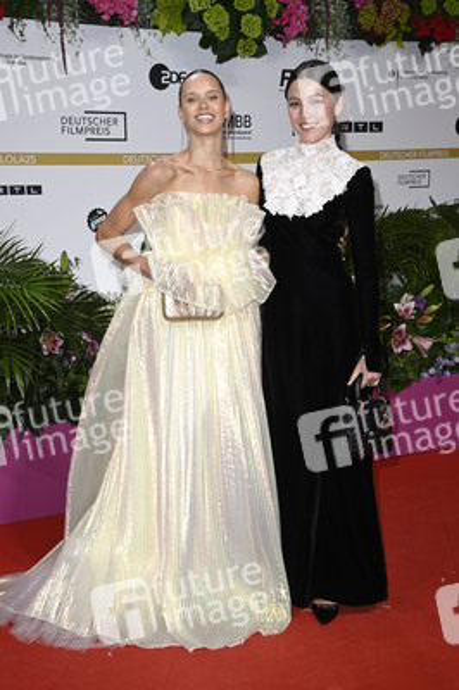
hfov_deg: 24.6
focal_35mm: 55
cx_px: 230
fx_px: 1054
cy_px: 345
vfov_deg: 36.3
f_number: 6.3
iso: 640
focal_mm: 55
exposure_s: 1/250
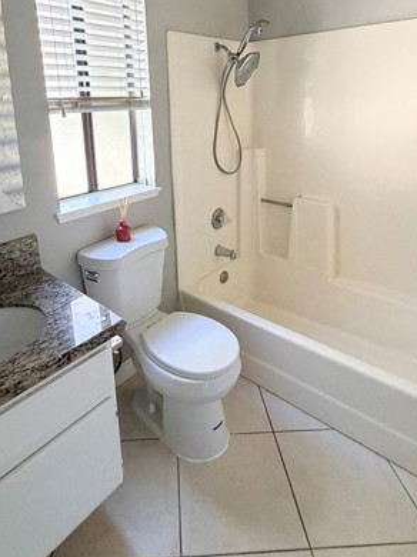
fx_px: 370
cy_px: 181
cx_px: 181
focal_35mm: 23
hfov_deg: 58.6
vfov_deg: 71.6
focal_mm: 2.22
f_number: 2.2
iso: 500
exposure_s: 1/60
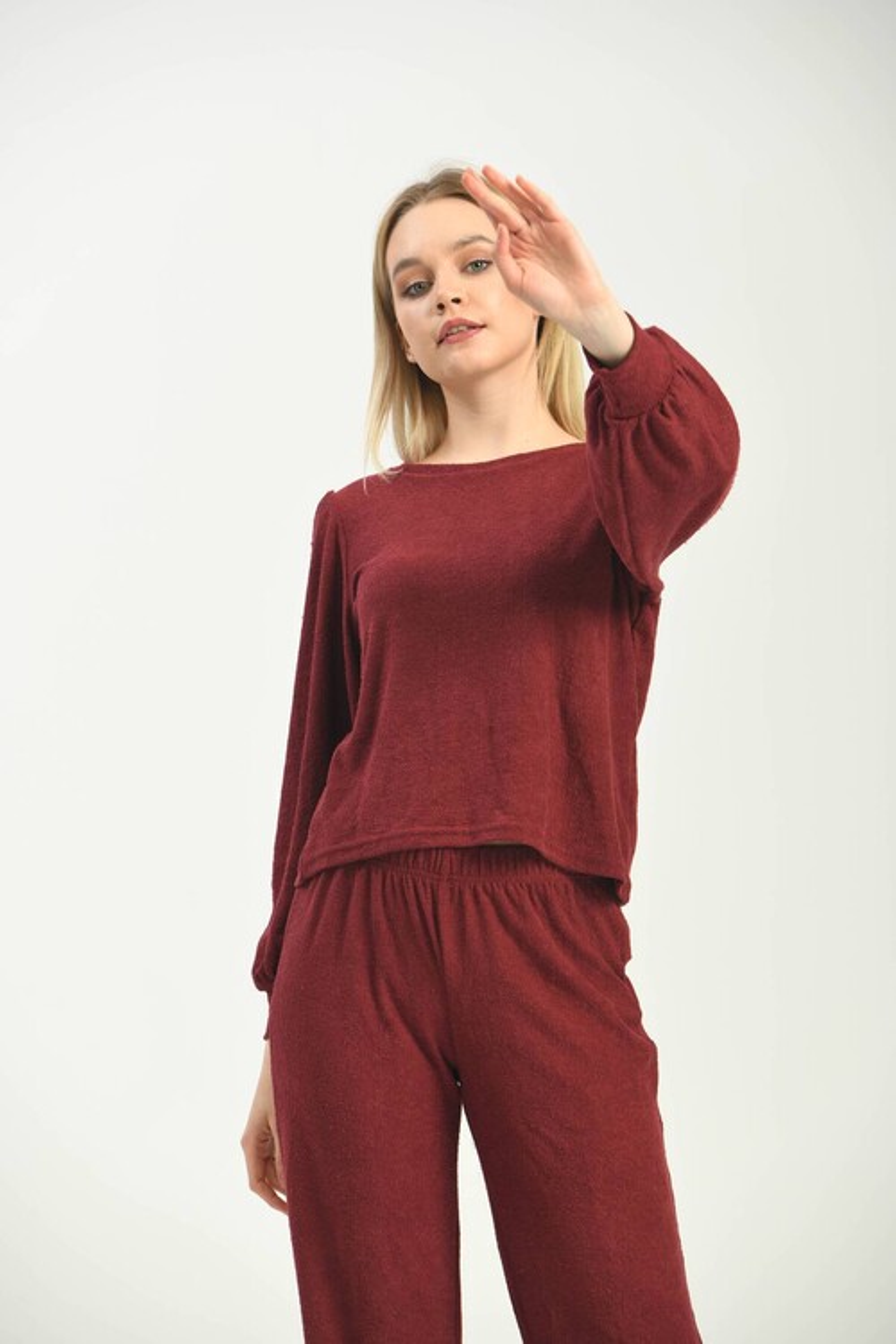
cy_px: 672
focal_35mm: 175
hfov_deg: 7.8
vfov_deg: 11.7
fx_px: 6533
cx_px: 448
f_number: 6.3
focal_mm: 175
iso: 100
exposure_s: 1/160
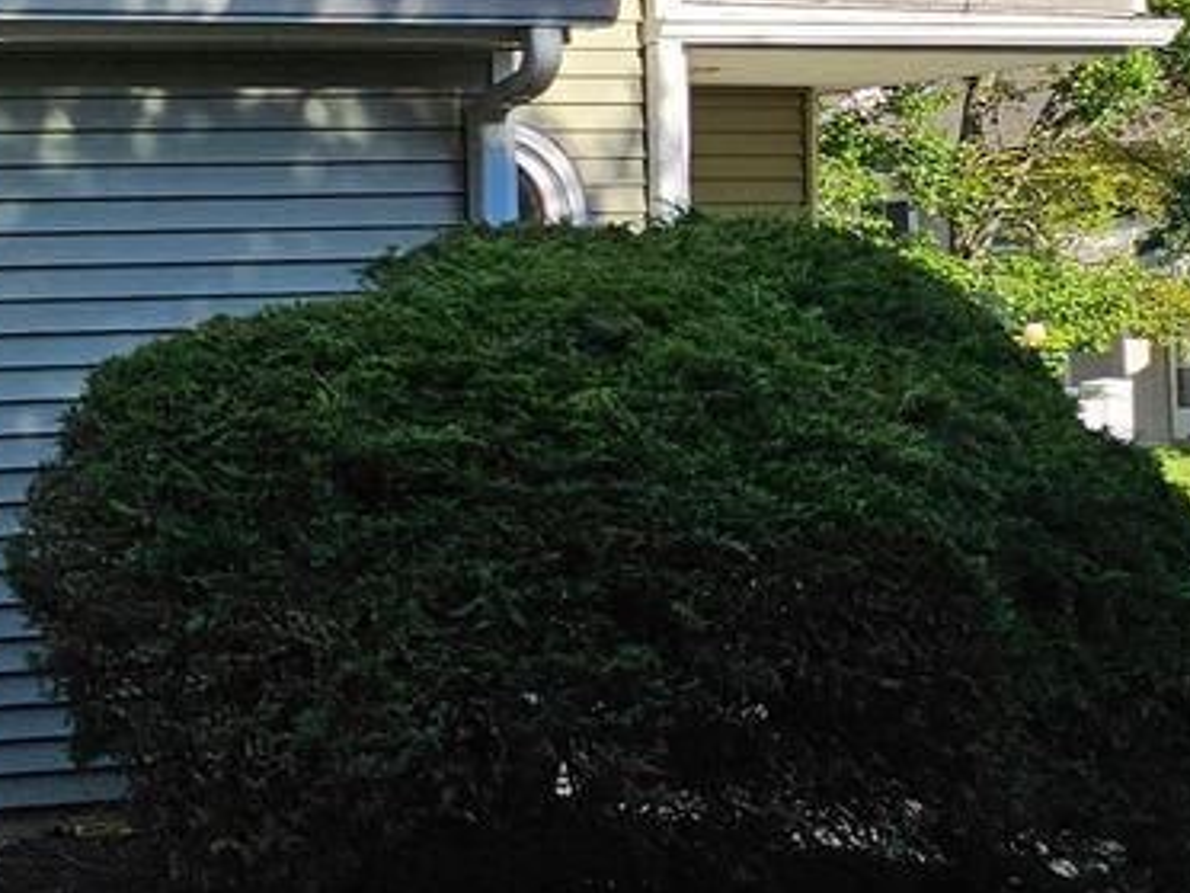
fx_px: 3060
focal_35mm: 89
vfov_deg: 16.6
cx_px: -816
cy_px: 330
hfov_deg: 18.3
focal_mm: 5.4
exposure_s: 1/1036
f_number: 1.8
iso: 50
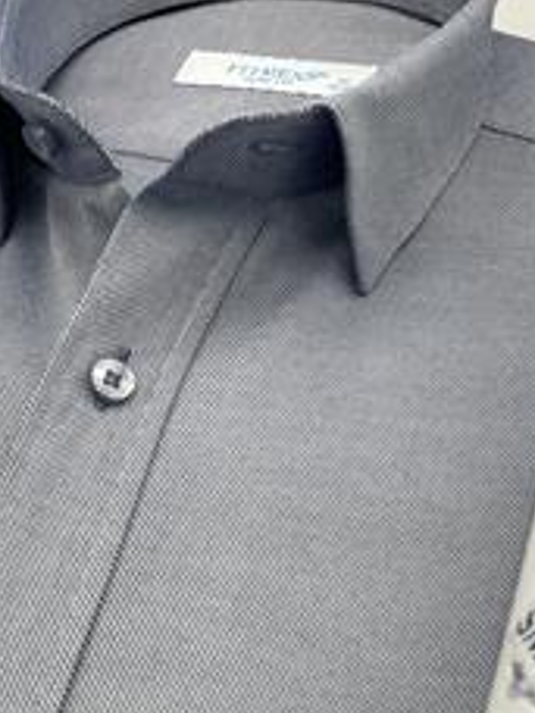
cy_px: 292
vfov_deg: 20.8
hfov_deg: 15.7
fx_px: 1937
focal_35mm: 94
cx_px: 156
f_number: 2
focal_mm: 6
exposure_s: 1/100
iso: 32
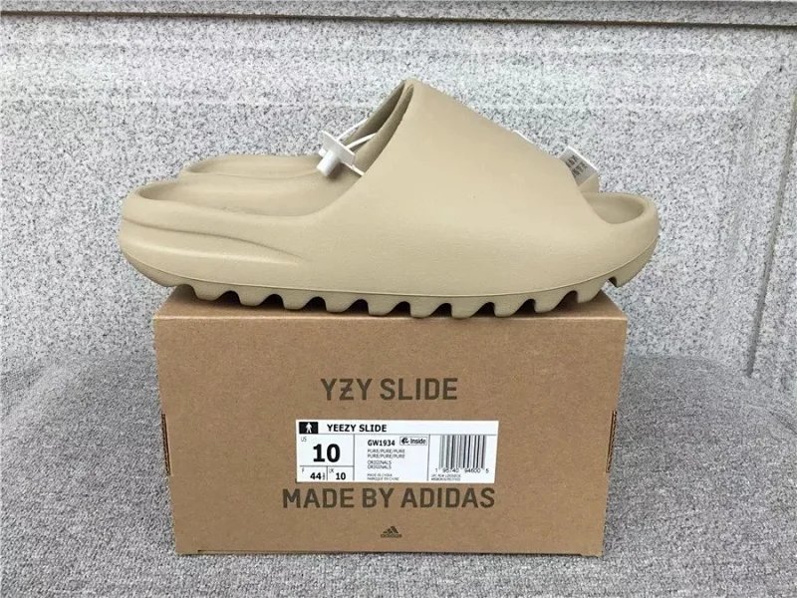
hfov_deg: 58.4
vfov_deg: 45.4
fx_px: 714
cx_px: 398
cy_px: 299
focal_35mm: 31
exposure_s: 1/210
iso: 25
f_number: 2.4
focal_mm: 3.3
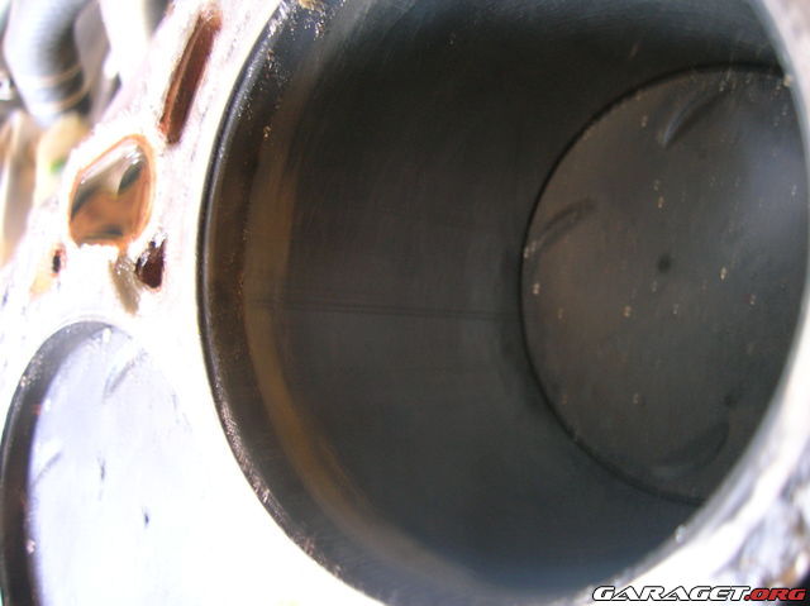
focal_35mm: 34
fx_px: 795
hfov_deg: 54.0
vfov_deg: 41.7
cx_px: 405
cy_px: 303
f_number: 2.9
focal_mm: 5.7
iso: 86
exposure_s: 1/3.3
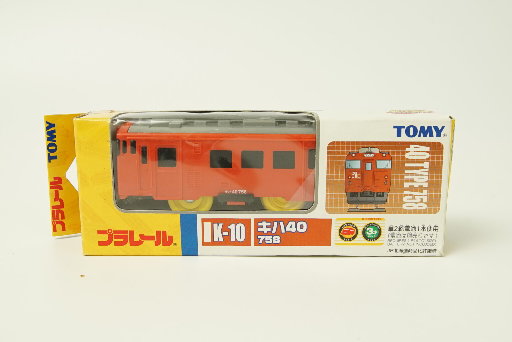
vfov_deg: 31.9
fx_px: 598
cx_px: 256
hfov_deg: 46.4
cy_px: 171
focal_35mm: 42
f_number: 10
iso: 1000
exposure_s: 1/20
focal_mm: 28
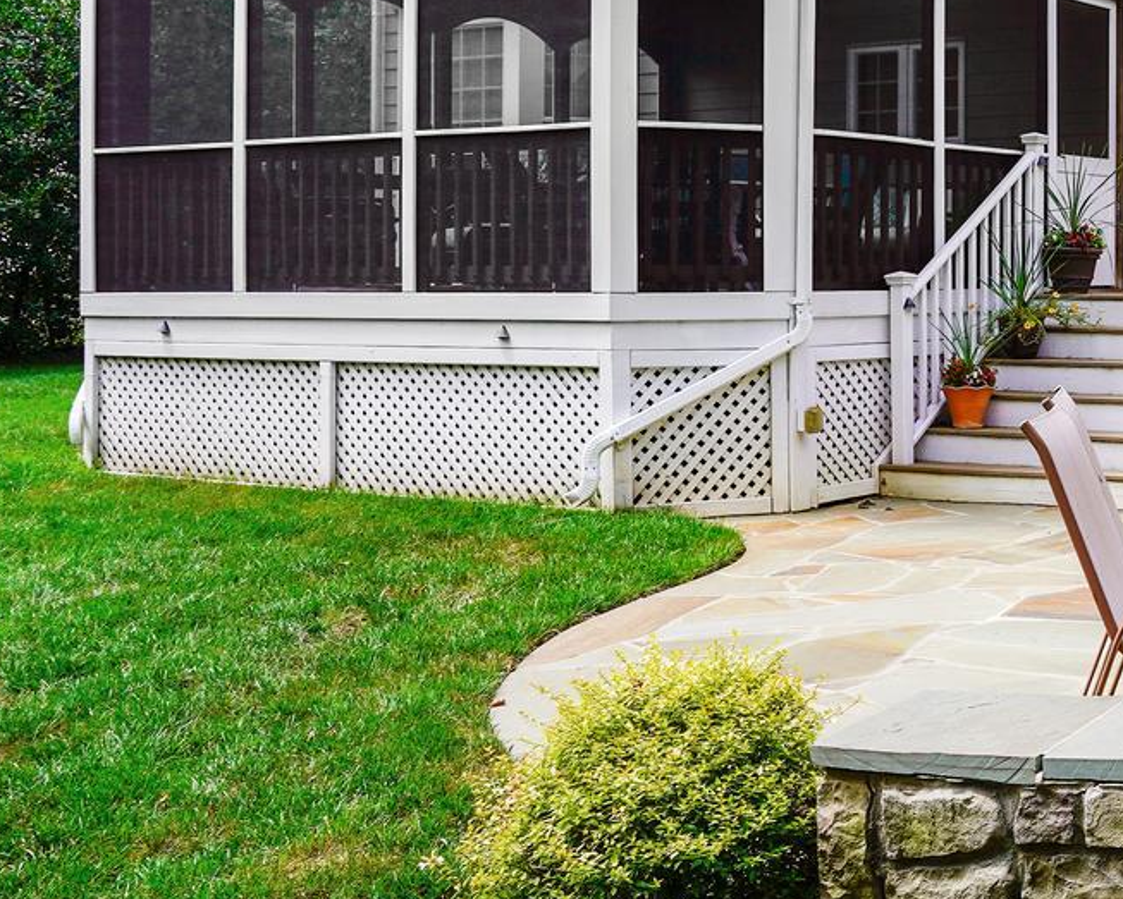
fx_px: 1663
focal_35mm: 50
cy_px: 211
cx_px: 1408
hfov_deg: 30.5
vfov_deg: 29.7
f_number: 8
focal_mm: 17
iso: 100
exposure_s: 1/125
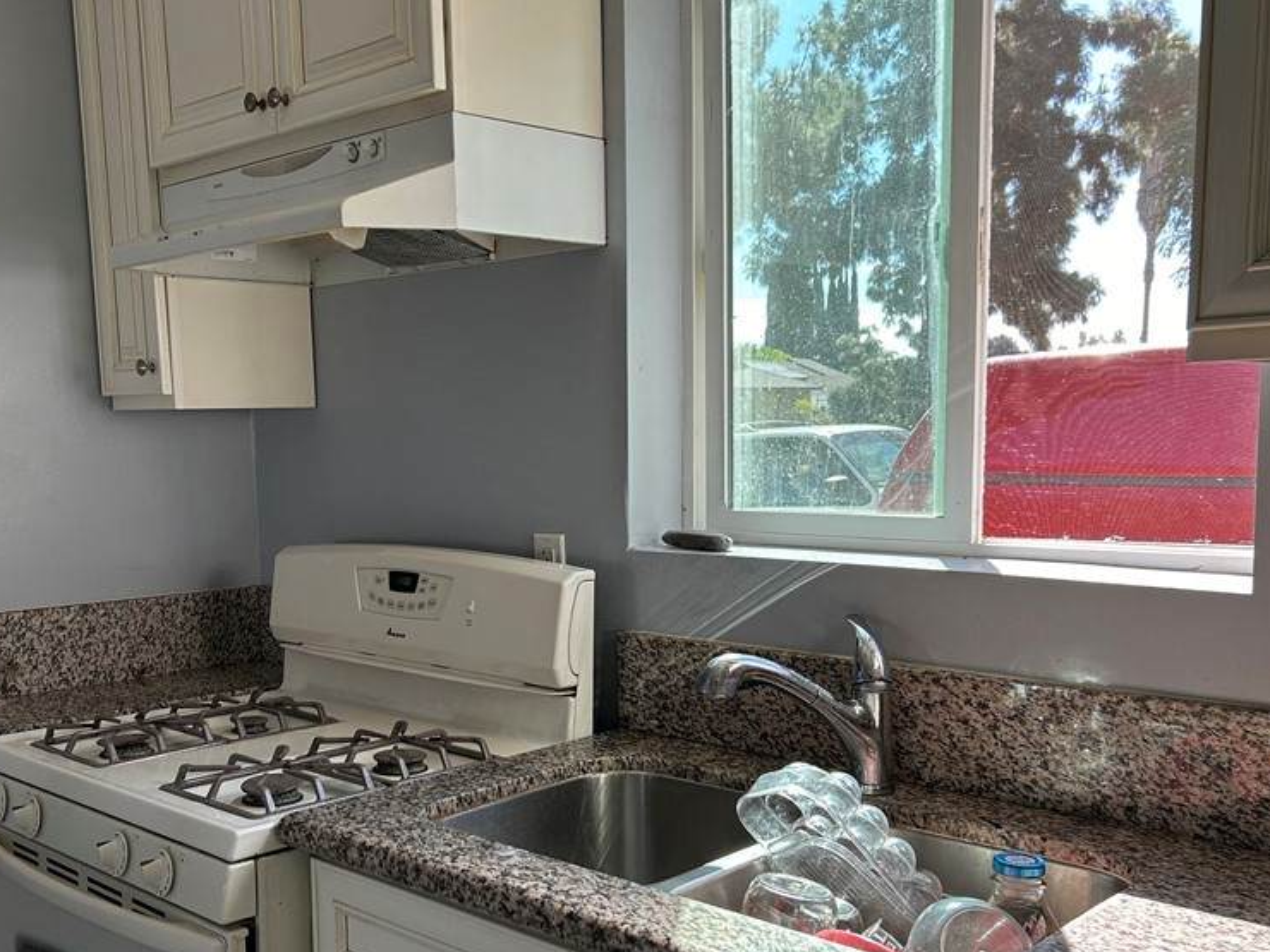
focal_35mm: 36
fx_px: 1321
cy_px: 600
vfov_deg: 39.4
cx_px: 554
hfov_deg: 51.2
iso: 50
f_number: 1.5
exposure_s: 1/357
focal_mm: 5.7
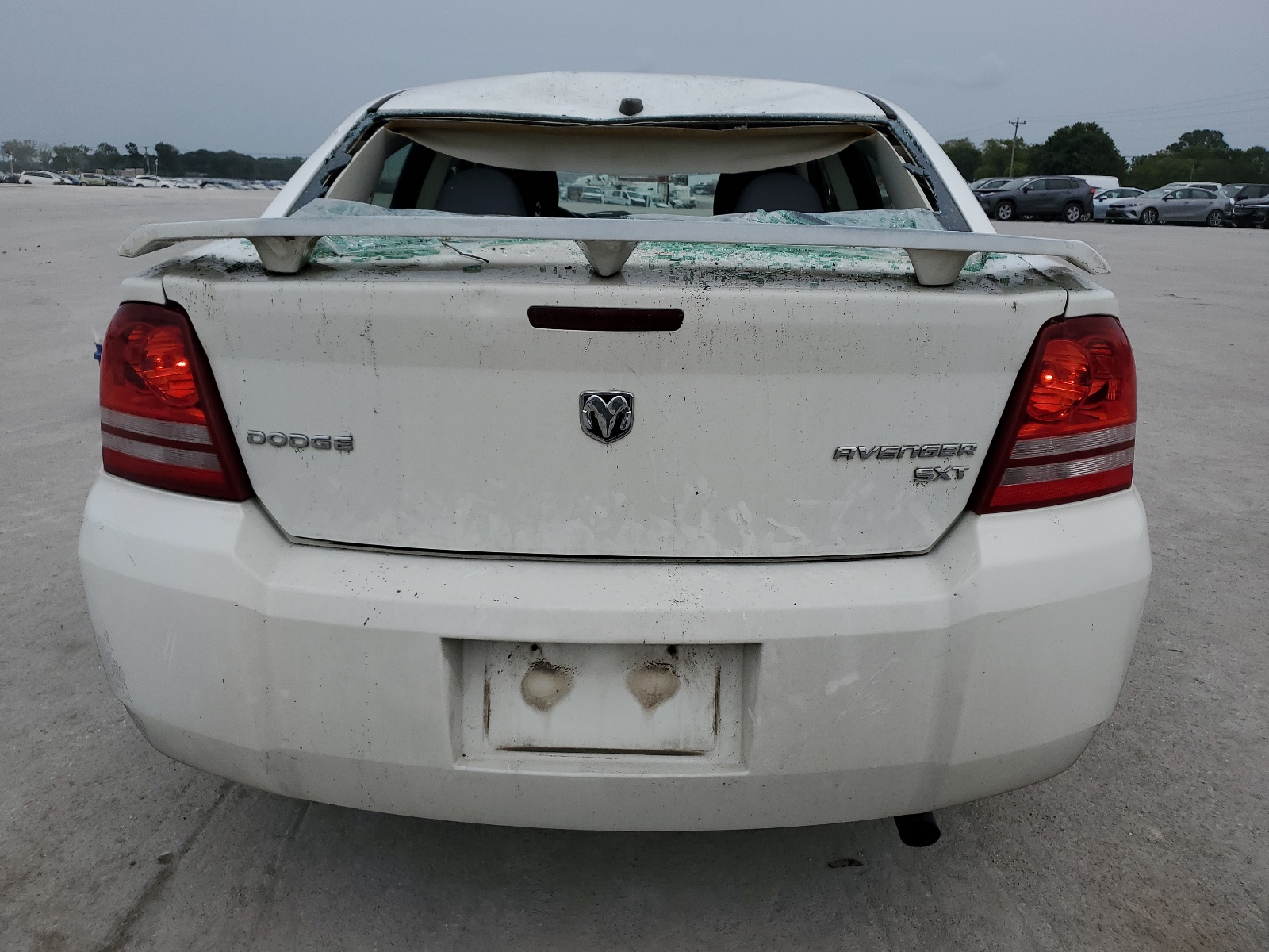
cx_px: 634
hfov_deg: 67.3
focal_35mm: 26
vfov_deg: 53.1
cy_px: 476
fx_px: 953
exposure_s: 1/10000
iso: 50
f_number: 1.5
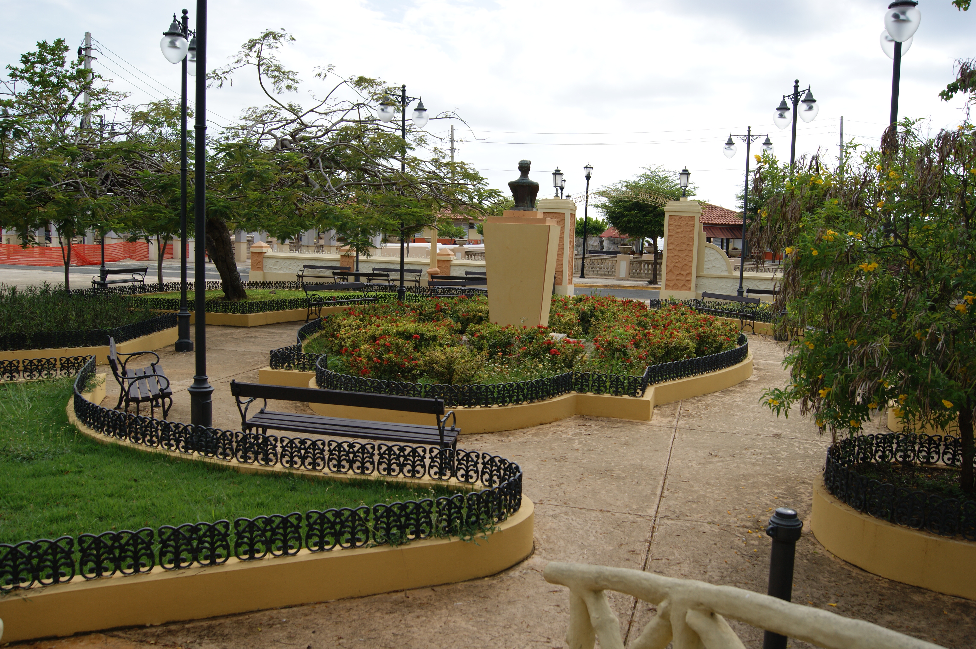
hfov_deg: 62.0
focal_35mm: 30
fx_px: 813
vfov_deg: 43.6
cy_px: 324
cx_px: 488
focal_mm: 20
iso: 100
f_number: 5.6
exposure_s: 1/500
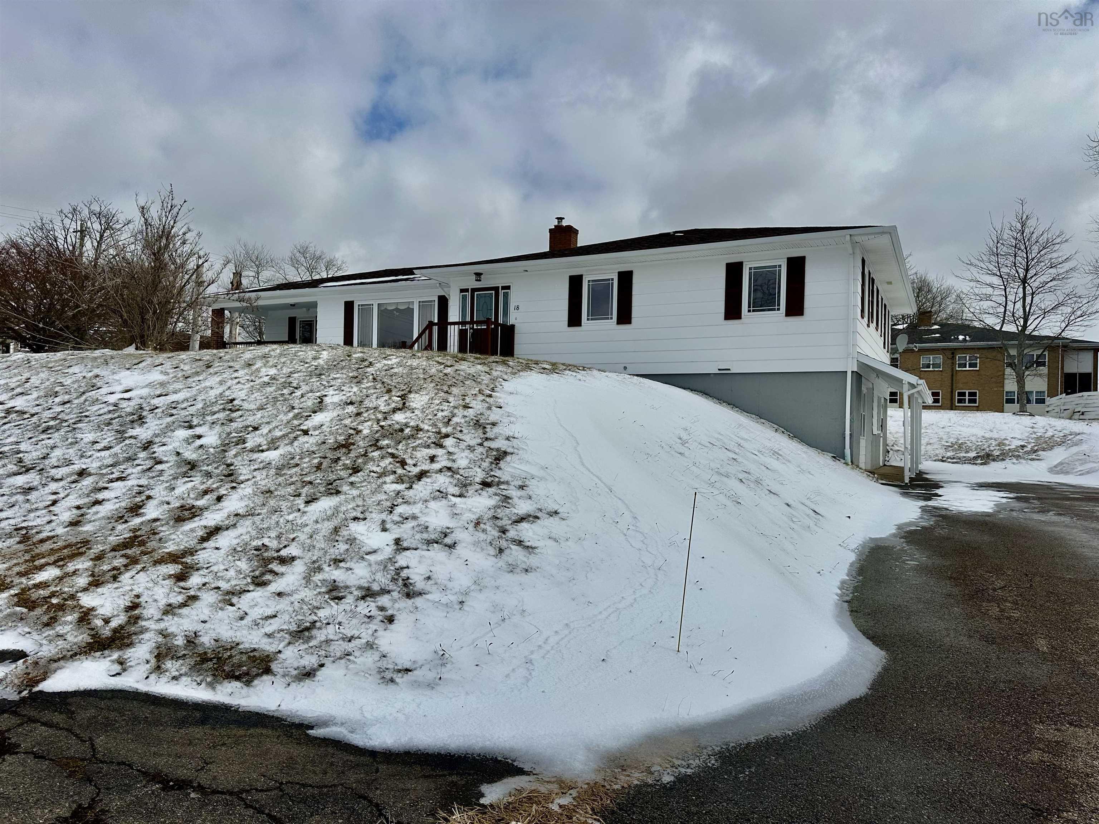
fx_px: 762
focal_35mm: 24
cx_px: 550
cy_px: 412
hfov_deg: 71.6
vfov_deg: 56.8
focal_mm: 6.86
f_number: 1.78
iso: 80
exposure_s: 1/13699
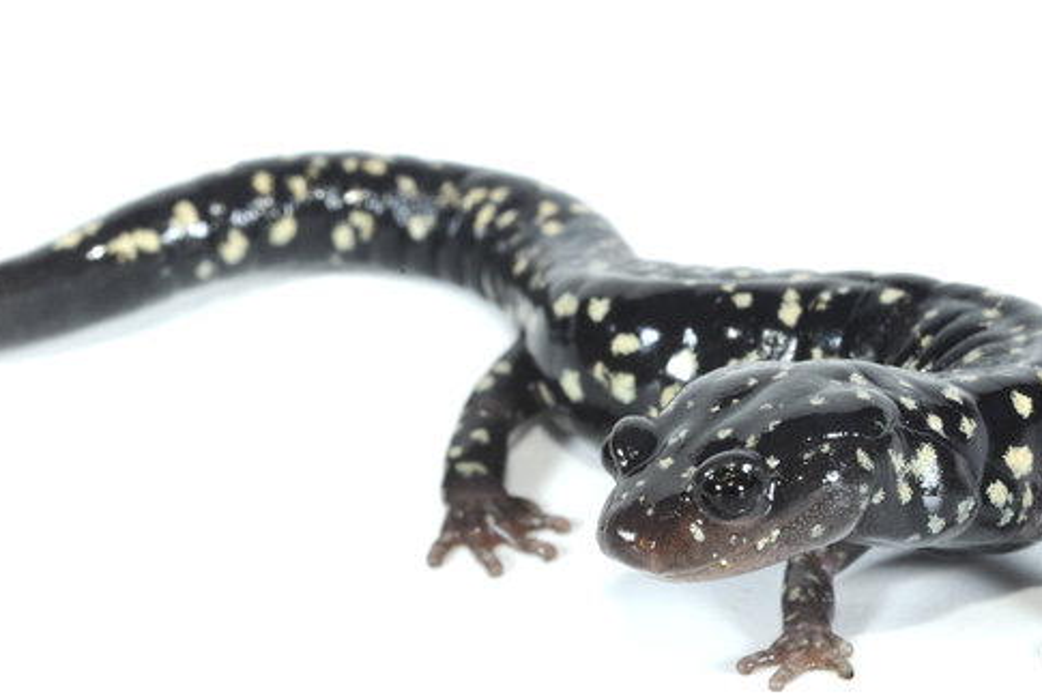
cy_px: 502
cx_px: 466
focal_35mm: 95
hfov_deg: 21.5
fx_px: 2749
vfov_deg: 14.3
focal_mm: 60
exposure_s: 1/100
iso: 320
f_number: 45
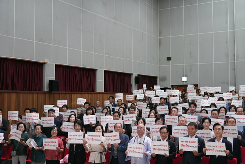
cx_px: 122
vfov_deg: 30.5
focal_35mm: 44
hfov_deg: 44.5
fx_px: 299
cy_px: 82
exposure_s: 1/50
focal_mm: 44
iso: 1600
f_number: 4
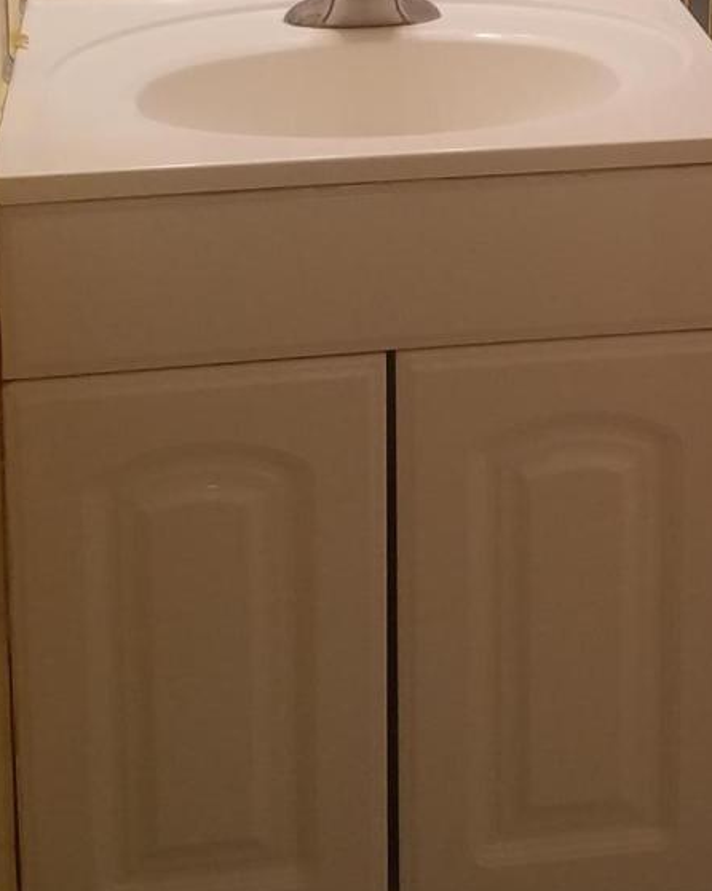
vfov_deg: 20.3
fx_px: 2398
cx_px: 728
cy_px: -24
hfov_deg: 16.5
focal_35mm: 91
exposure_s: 1/60
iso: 100
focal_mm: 4.2
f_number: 1.7
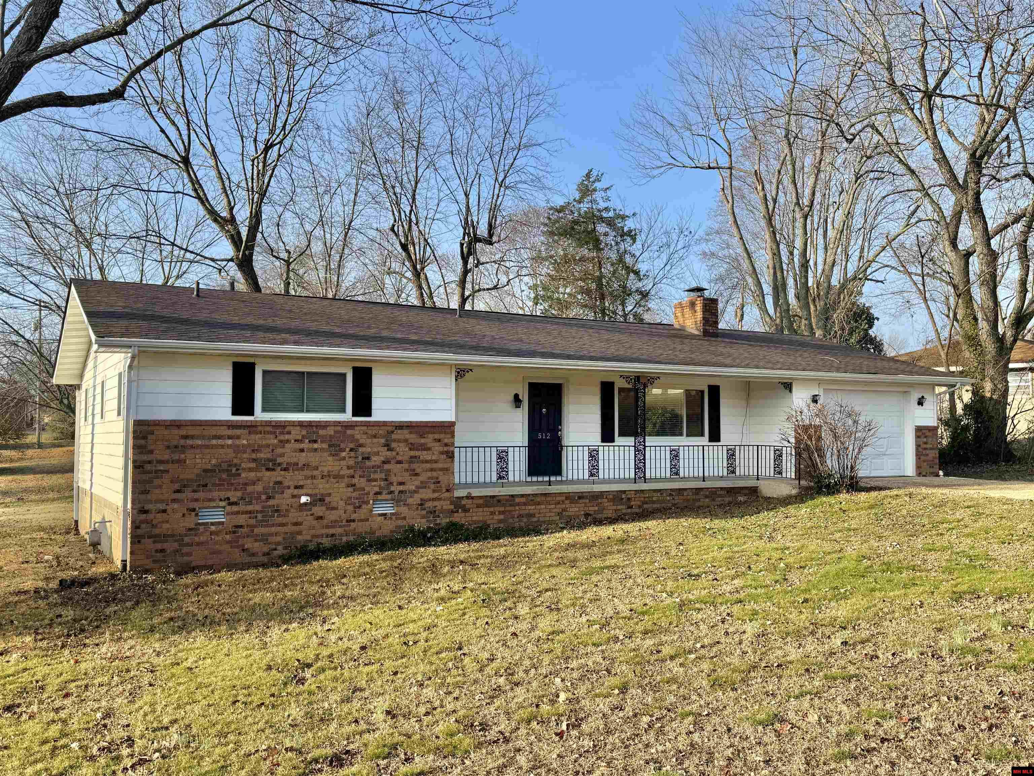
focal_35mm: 24
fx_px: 717
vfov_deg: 56.8
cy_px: 388
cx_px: 517
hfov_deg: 71.6
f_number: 1.78
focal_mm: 6.76
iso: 80
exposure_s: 1/1678
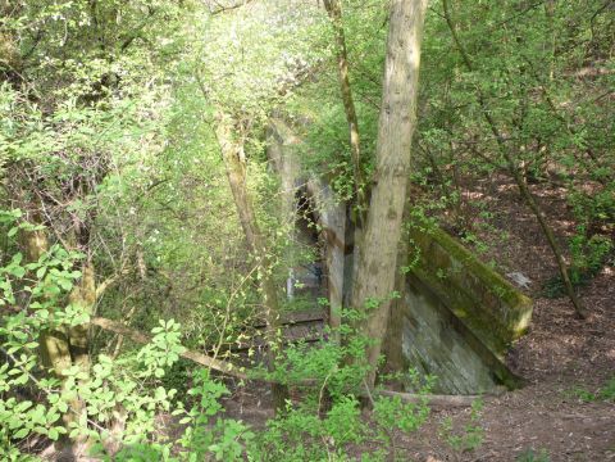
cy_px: 231
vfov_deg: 44.2
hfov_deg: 56.8
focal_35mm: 32
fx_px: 569
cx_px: 308
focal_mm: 5.2
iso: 100
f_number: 3.3
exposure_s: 1/80
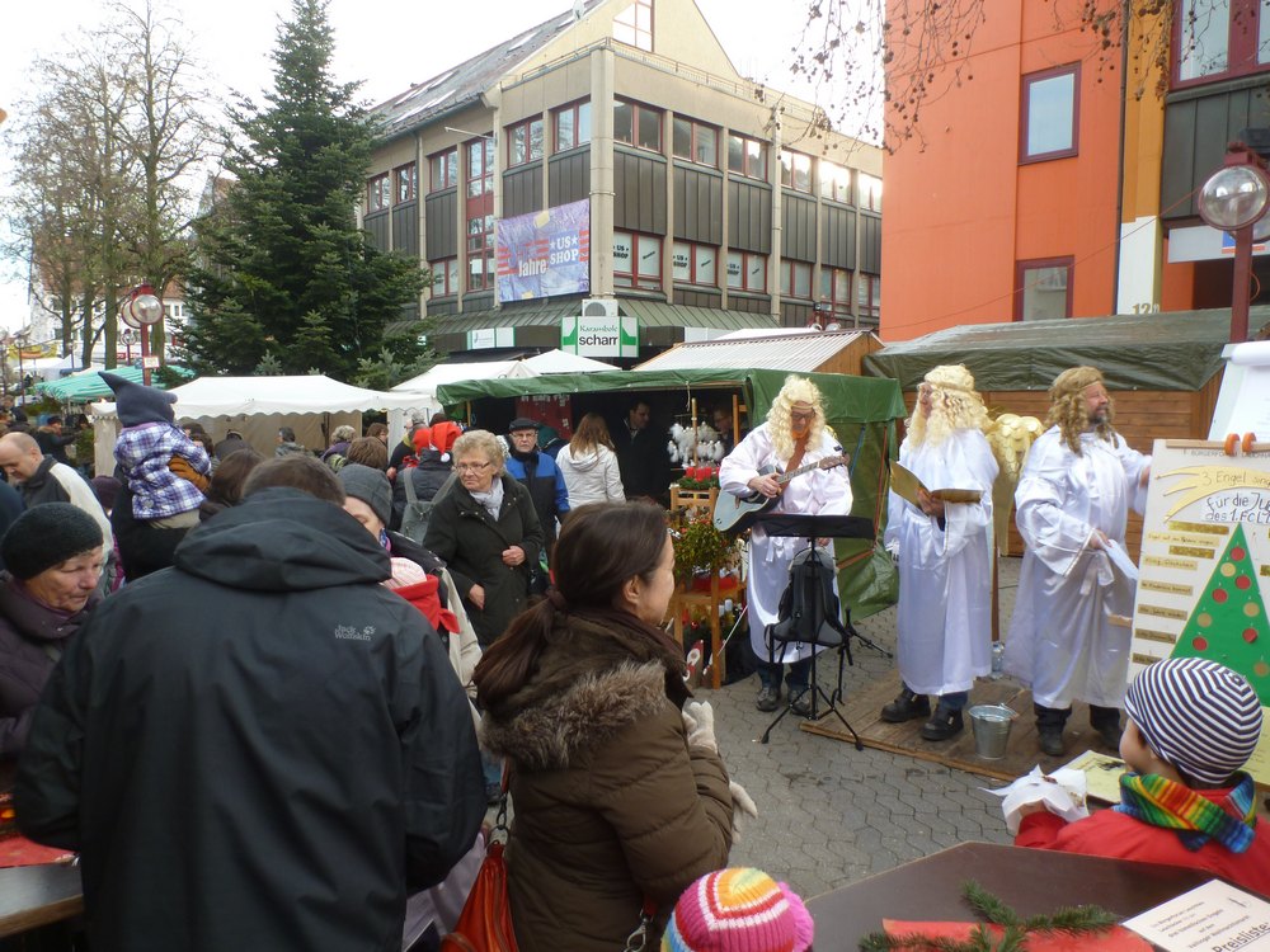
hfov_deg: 71.6
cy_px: 476
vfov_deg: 56.8
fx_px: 881
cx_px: 635
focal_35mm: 24
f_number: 3.3
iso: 100
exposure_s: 1/60
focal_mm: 4.3
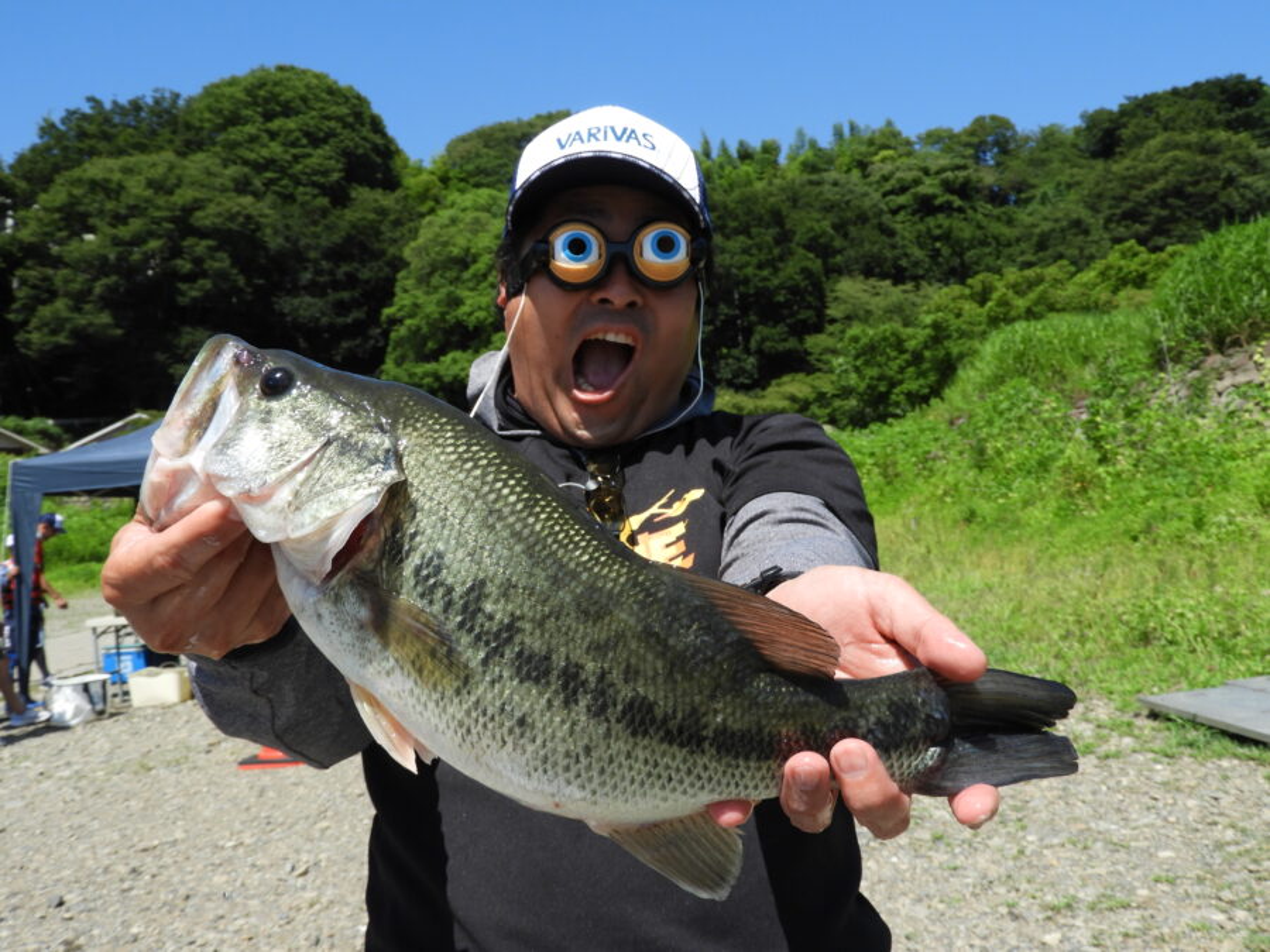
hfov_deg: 55.4
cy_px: 476
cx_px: 635
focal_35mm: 33
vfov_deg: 42.9
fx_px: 1211
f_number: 3.6
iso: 100
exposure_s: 1/800
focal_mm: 5.9
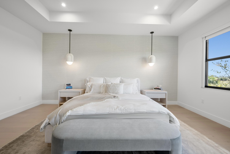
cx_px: 115
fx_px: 89
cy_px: 77
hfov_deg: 104.2
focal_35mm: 14
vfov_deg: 81.2
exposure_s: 1/5
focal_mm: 14
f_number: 9
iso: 100
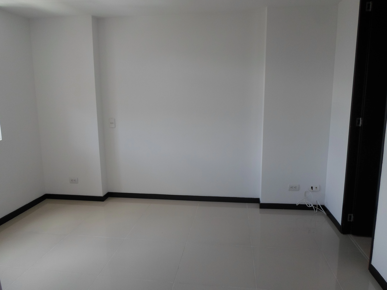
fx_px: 279
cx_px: 194
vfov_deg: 54.9
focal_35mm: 25
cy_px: 145
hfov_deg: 69.4
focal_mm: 4.5
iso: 80
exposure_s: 1/90
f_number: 2.5
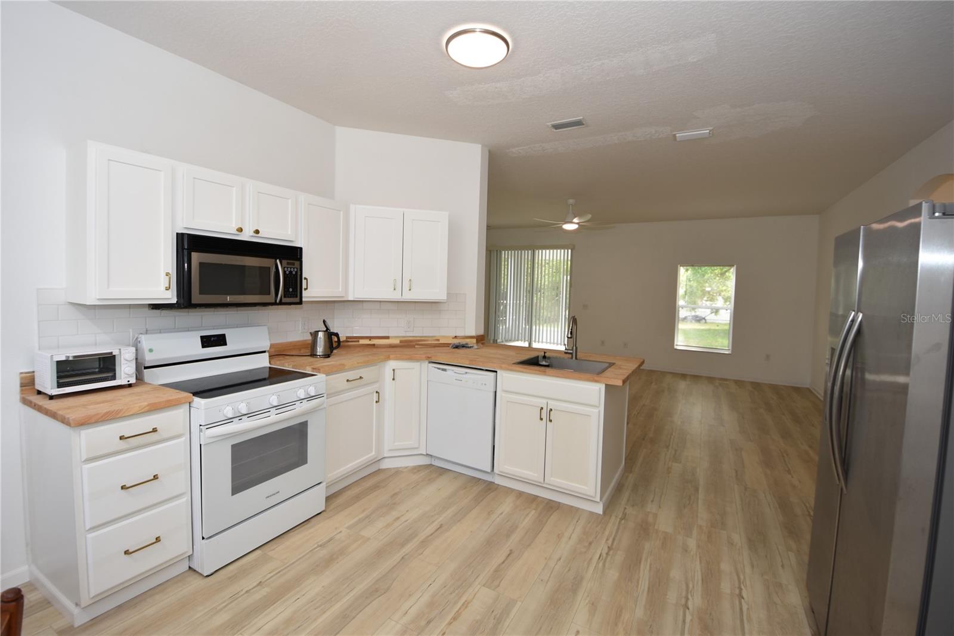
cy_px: 318
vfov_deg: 77.3
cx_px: 477
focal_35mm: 15
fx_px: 397
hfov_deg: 100.4
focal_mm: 10
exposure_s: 1/60
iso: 200
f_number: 4
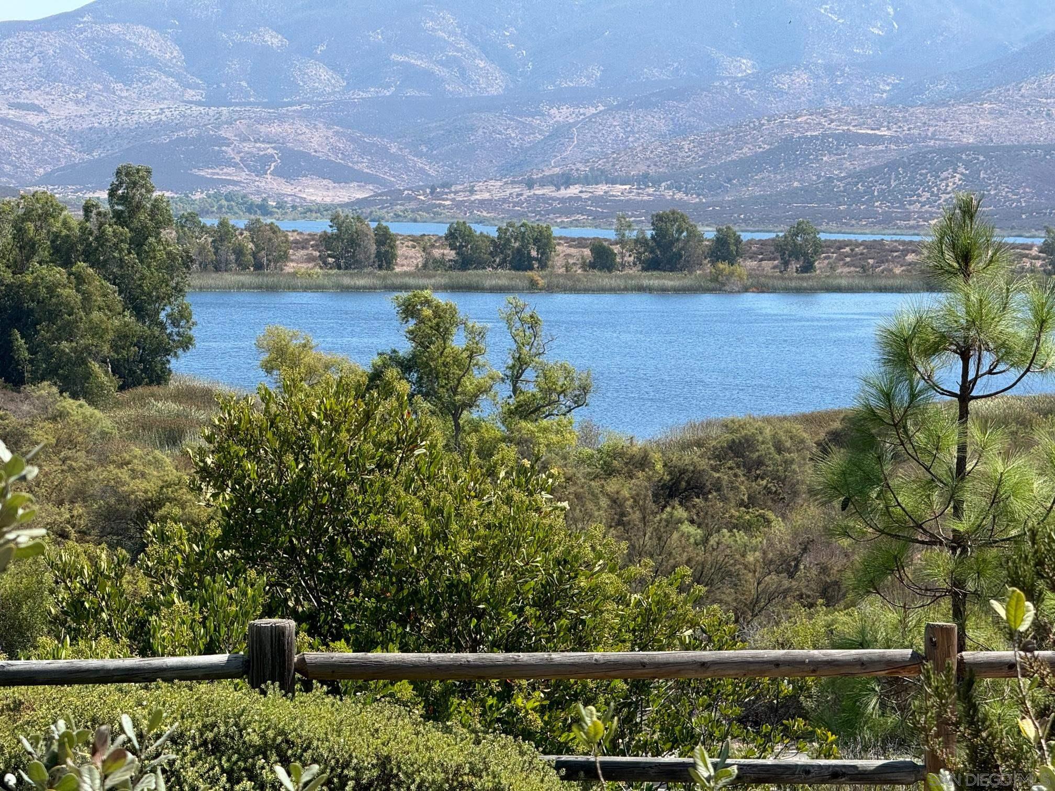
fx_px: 3657
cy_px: 396
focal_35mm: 120
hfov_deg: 16.4
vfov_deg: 12.3
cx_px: 528
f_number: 2.8
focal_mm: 15.66
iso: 50
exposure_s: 1/767
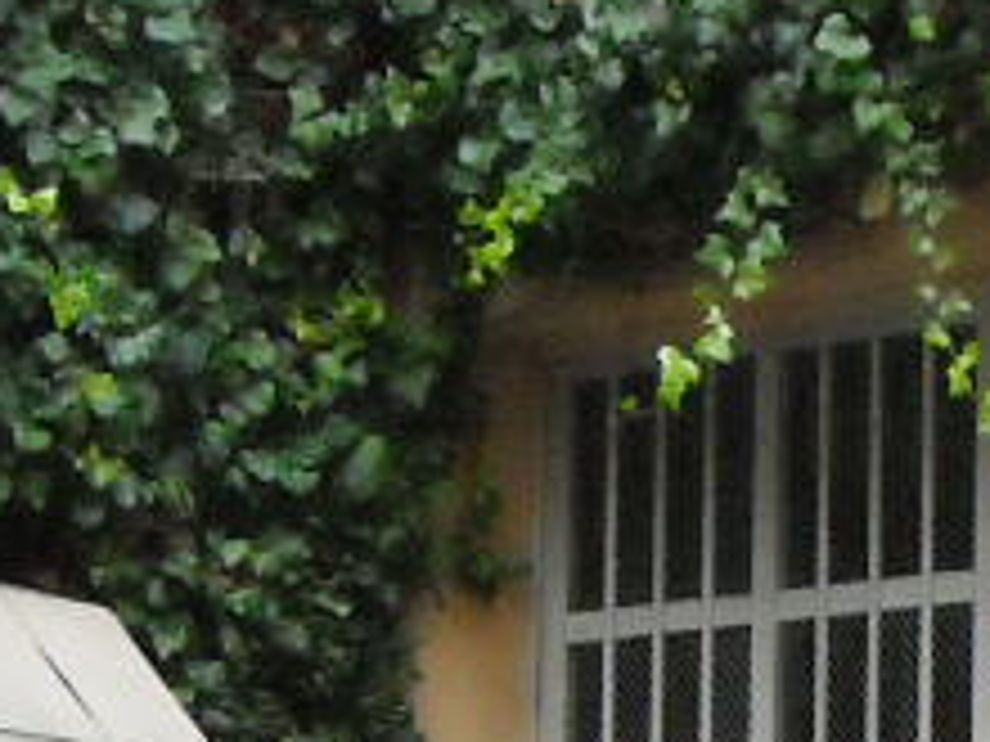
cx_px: 1125
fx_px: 4662
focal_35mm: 163
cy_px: 1129
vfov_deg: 8.9
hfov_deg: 11.9
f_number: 2.8
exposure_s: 1/154
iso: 800
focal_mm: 5.7
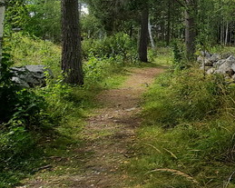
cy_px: 37
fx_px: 327
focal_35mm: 47
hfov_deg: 30.9
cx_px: 305
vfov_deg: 31.2
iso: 40
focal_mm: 1.74
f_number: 2.2
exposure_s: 1/307
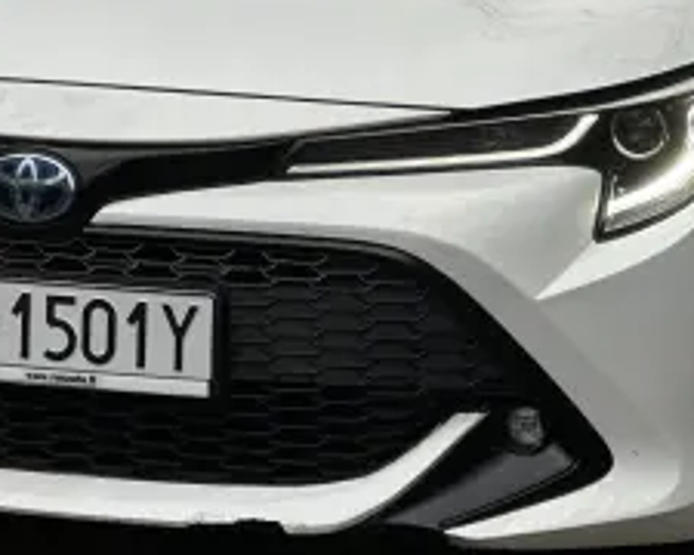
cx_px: 453
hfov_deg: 9.0
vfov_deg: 7.2
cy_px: 114
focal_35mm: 214
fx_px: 4395
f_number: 2.8
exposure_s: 1/121
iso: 25
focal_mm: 9
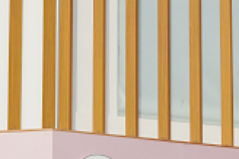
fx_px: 1505
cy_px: 242
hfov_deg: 9.0
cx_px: 214
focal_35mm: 227
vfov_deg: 6.0
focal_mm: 31
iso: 100
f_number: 10
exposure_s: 1/160
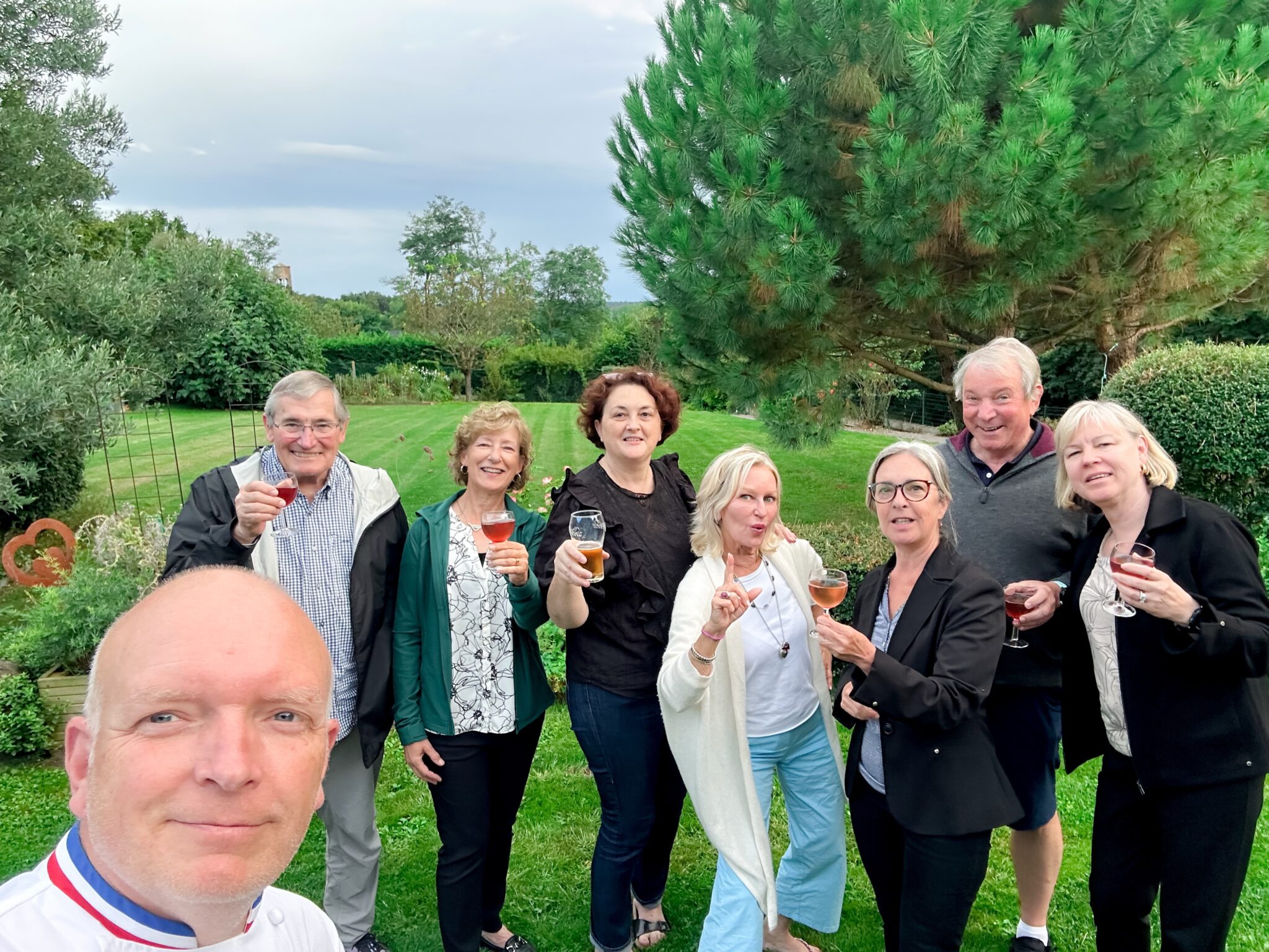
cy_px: 476
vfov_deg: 58.9
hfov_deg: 73.9
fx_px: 843
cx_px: 634
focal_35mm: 23
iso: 64
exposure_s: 1/120
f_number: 1.9
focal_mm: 2.69
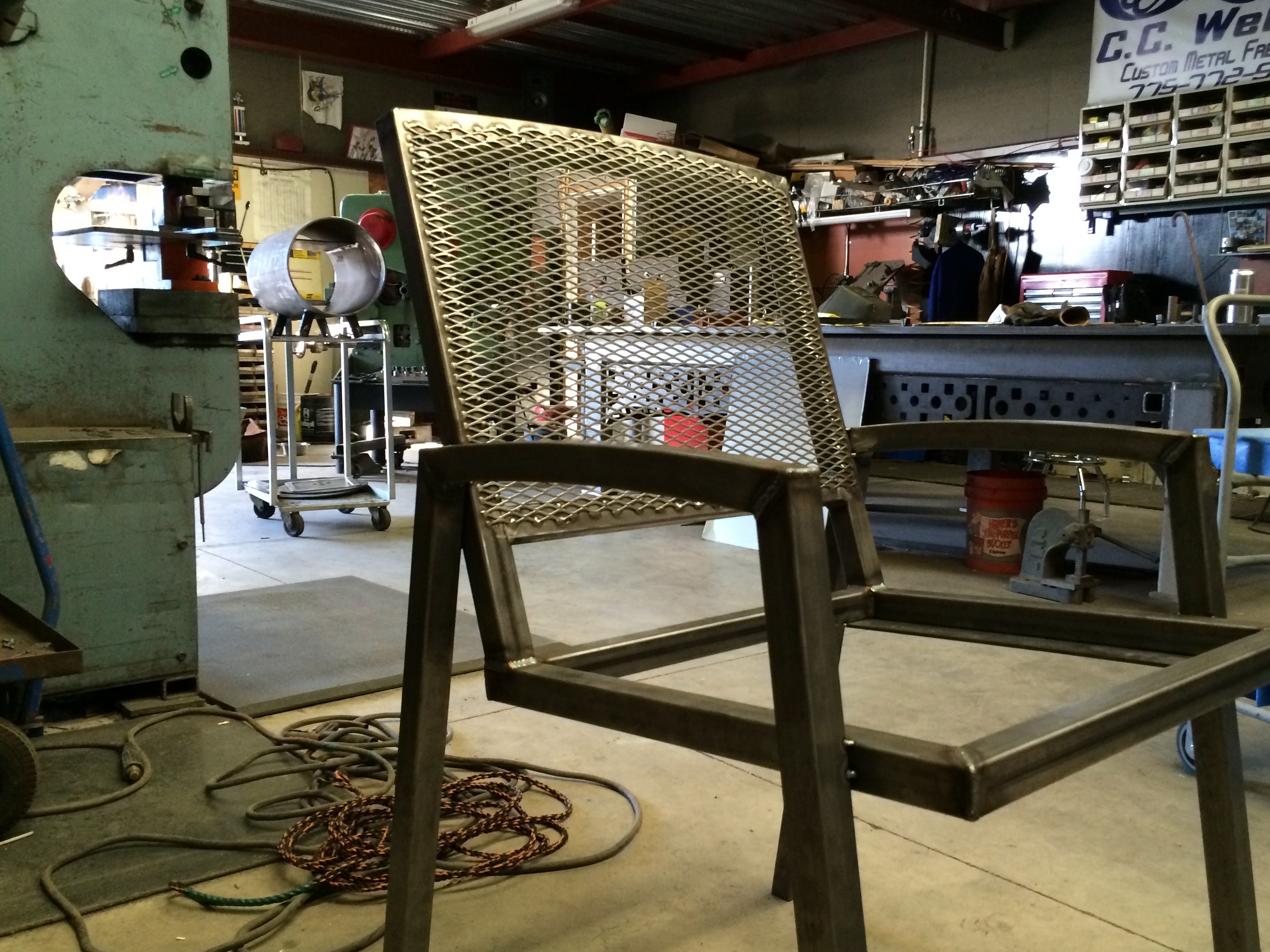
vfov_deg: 42.9
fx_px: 1211
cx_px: 698
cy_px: 500
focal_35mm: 33
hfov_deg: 55.3
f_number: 2.2
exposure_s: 1/30
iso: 200
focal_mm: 4.12
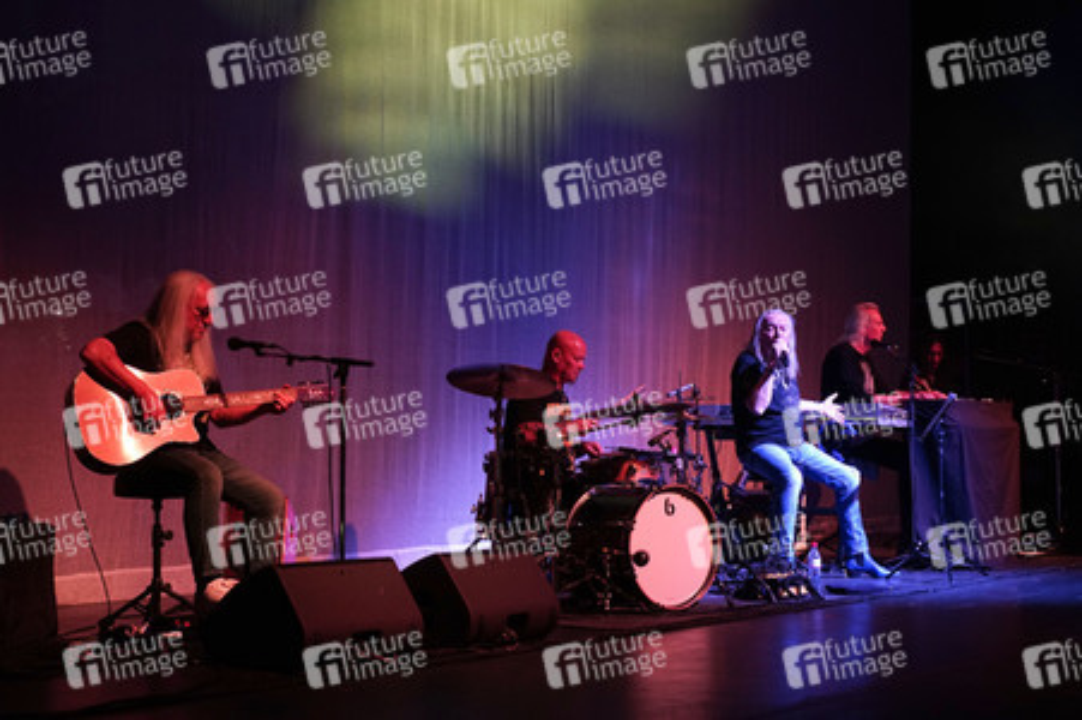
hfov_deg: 35.7
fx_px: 1682
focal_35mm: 56
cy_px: 360
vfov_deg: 24.2
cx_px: 541
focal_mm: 56
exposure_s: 1/125
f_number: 5.6
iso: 2500
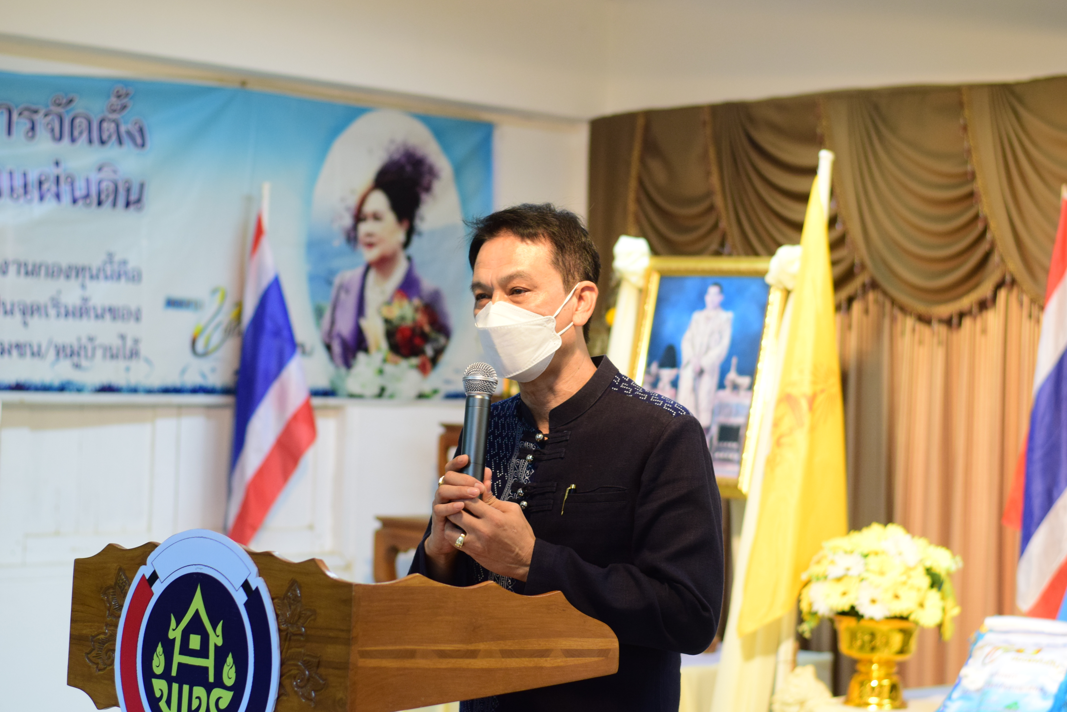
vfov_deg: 18.2
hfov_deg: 27.0
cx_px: 534
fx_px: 2223
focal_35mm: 75
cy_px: 356
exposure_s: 1/125
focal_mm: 50
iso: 1000
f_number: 2.8
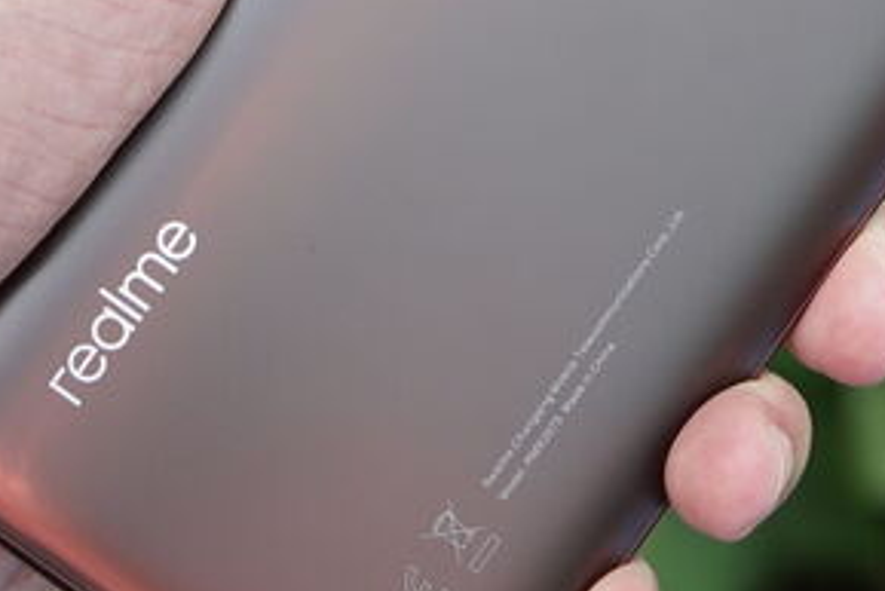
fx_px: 3665
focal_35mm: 149
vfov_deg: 9.2
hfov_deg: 13.8
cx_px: 507
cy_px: 46
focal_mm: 52
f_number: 6.3
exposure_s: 1/160
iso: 800
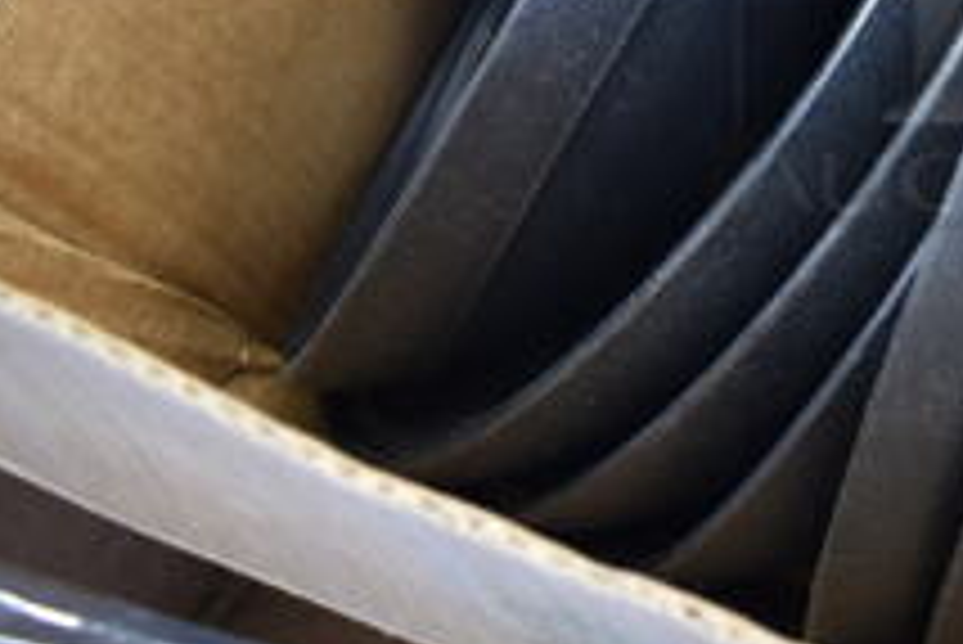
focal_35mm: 77
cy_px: -9
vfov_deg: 17.3
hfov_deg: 23.6
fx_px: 2061
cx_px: 1210
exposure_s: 1/30
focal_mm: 18
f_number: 3.5
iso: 720
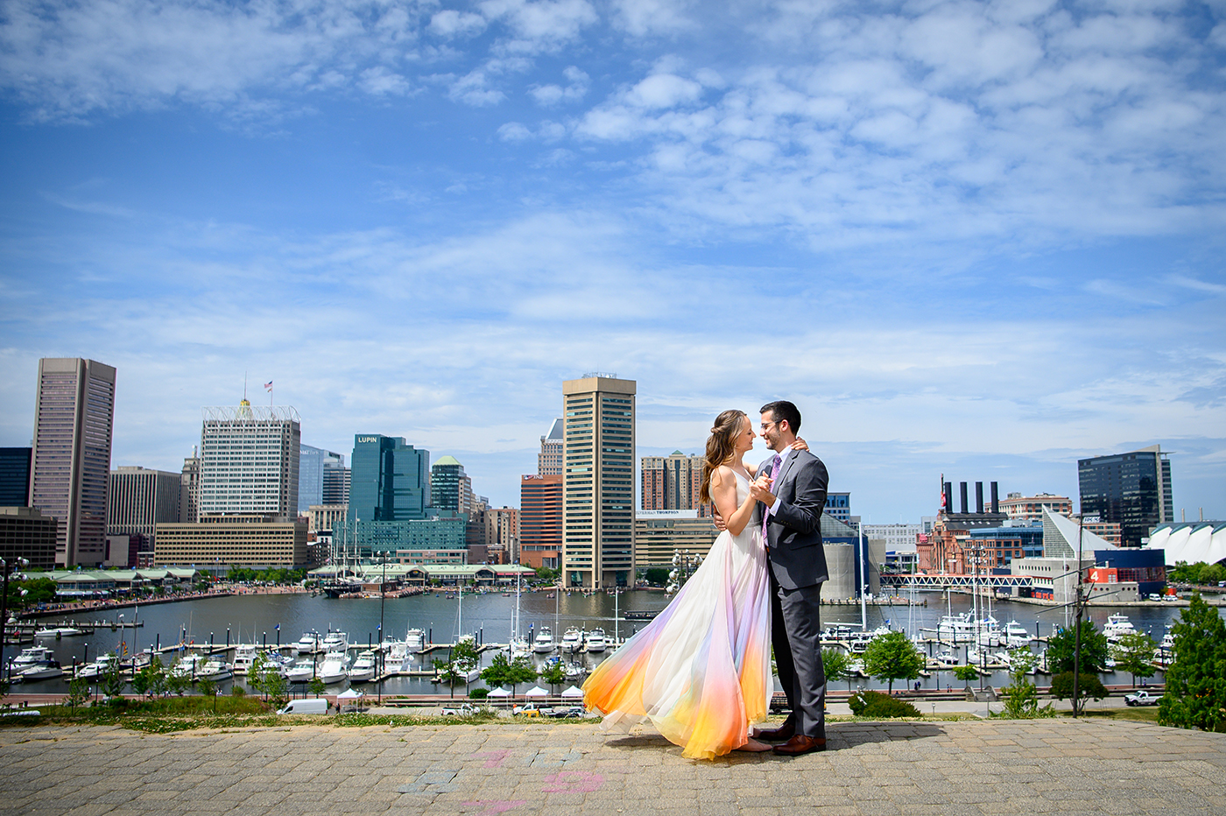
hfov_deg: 69.4
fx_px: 885
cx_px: 613
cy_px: 408
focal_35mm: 26
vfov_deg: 49.5
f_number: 3.5
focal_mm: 26
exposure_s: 1/8000
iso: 400
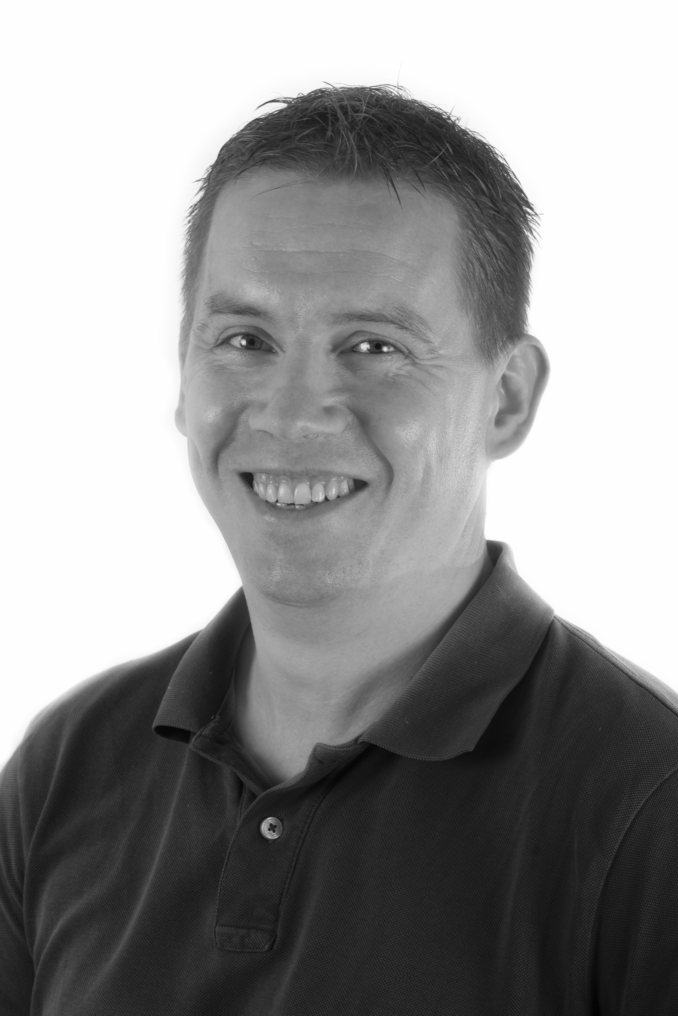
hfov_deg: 13.0
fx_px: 2964
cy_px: 508
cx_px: 339
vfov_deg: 19.5
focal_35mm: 105
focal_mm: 105
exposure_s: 1/200
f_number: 8
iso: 100
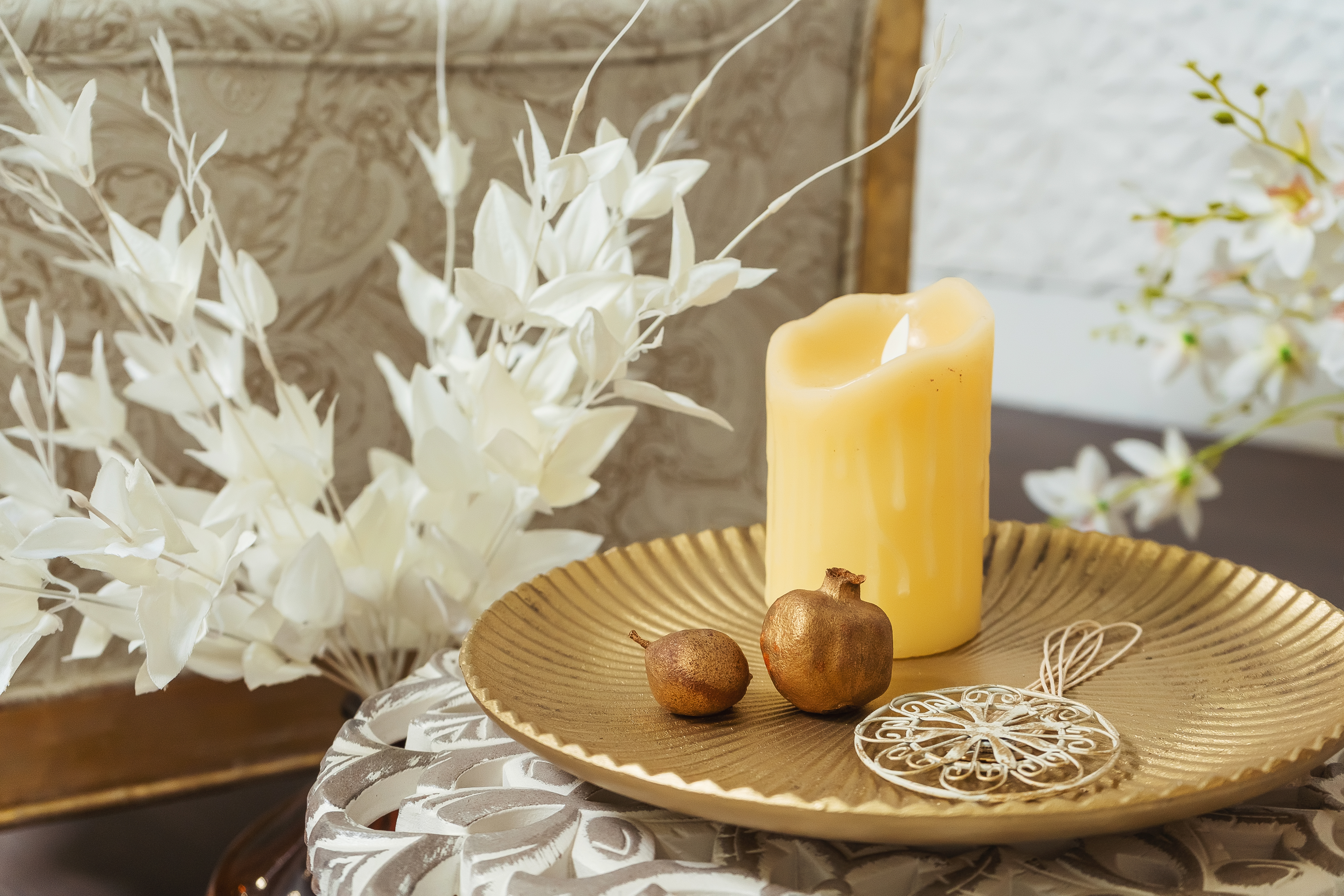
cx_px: 672
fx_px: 1717
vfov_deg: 29.2
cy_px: 448
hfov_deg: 42.7
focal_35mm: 46
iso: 800
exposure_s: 1/80
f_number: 5.6
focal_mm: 46
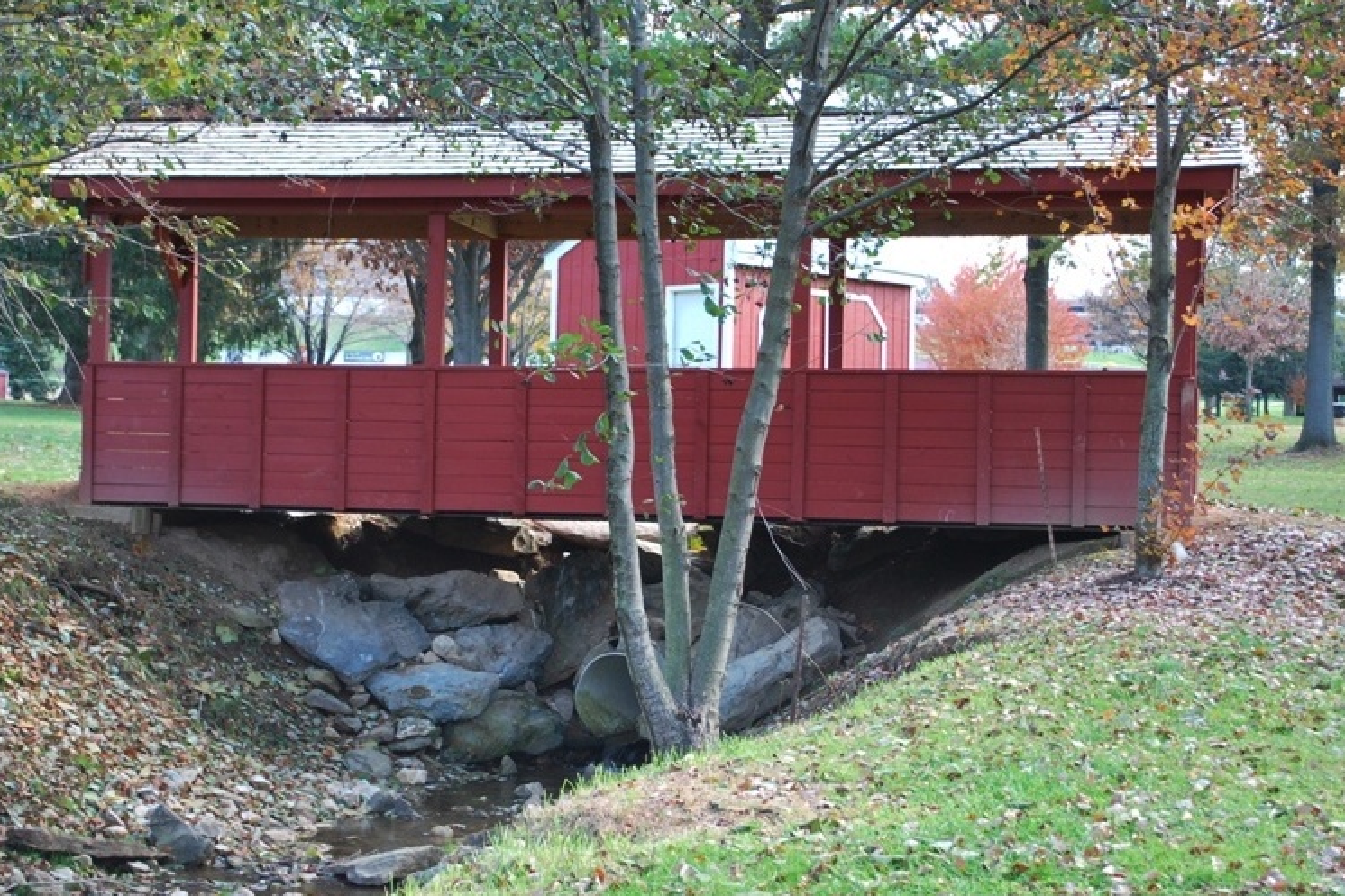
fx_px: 2166
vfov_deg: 23.4
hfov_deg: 34.5
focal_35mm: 58
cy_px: 449
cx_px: 668
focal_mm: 38
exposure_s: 1/30
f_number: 7.1
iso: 100
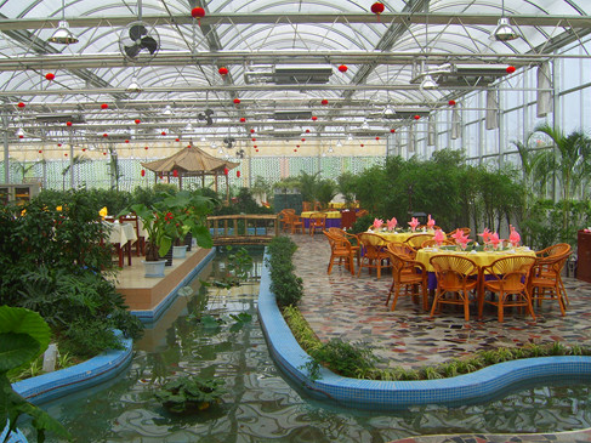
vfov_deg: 36.8
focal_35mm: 39
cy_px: 218
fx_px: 666
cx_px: 294
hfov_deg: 47.9
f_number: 6.4
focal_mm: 7.8
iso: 50
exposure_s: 1/160
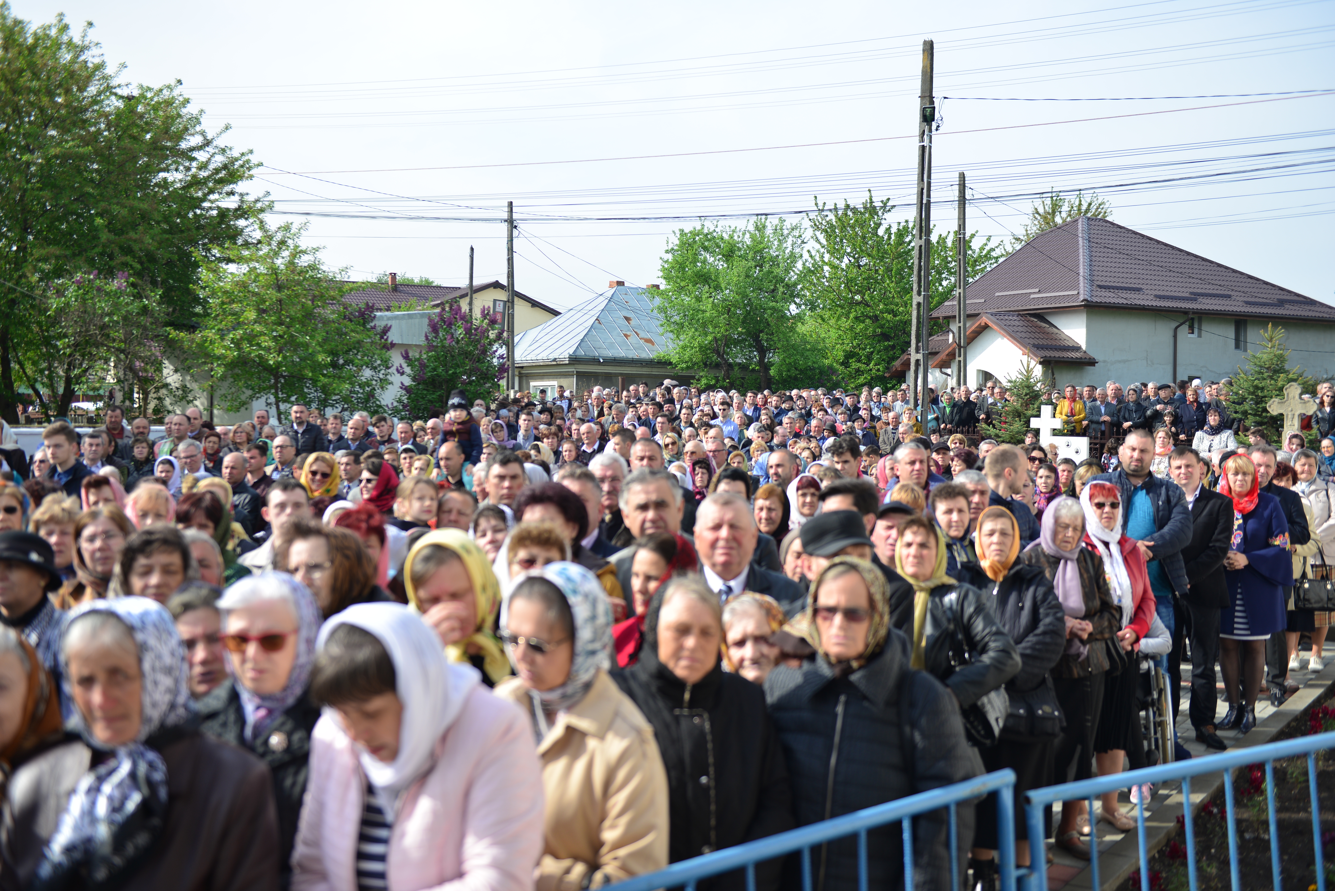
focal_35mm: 40
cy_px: 446
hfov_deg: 48.4
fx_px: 1484
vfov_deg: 33.4
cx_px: 668
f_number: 2.8
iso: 100
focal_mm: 40
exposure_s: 1/800
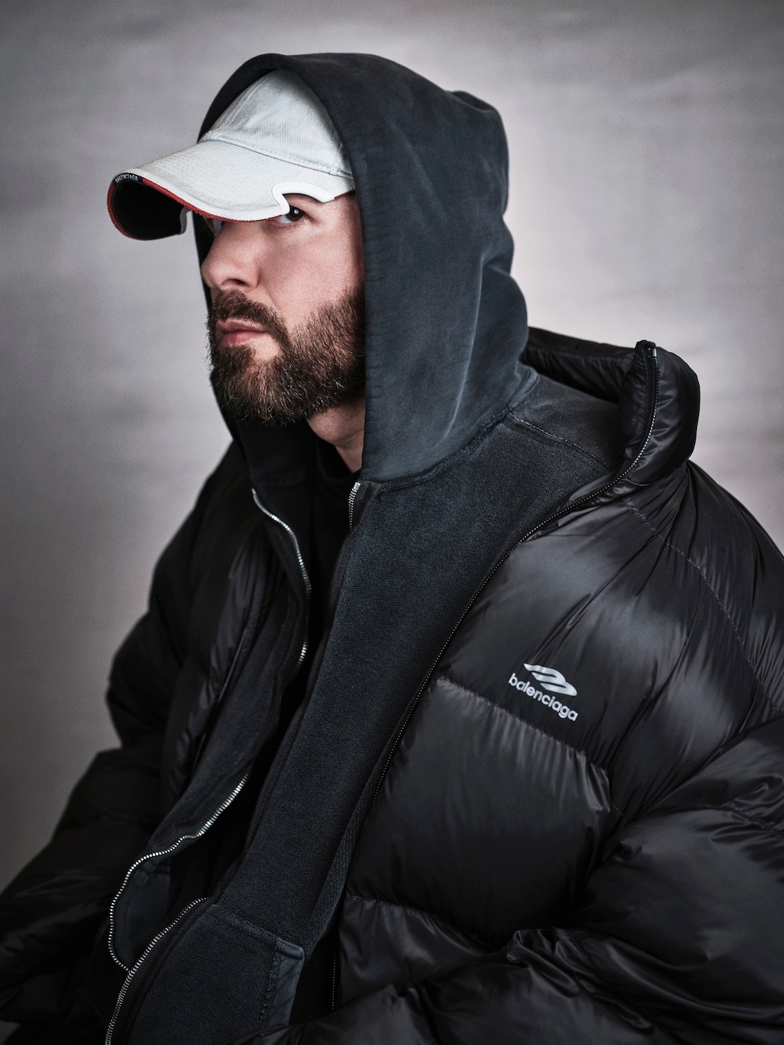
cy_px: 522
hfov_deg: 23.3
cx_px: 392
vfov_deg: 30.7
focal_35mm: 63
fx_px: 1902
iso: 200
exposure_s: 1/125
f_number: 4
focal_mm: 80
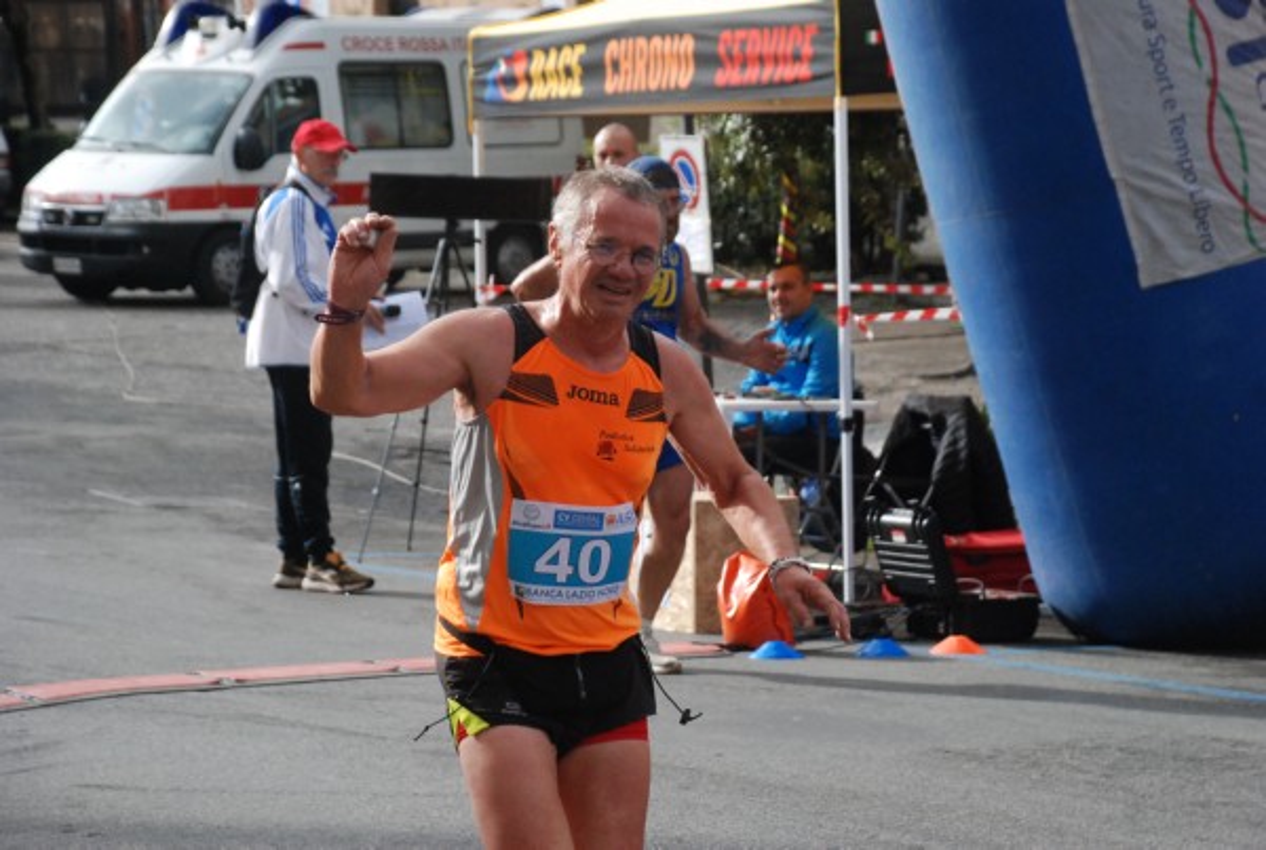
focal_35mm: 120
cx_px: 633
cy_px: 425
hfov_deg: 17.0
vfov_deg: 11.5
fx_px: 4229
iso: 1000
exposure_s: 1/1250
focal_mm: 80
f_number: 5.6
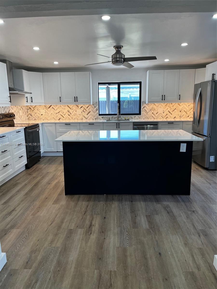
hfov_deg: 53.1
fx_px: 217
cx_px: 108
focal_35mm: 26
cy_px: 144
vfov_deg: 67.3
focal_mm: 5.1
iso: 64
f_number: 1.6
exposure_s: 1/120
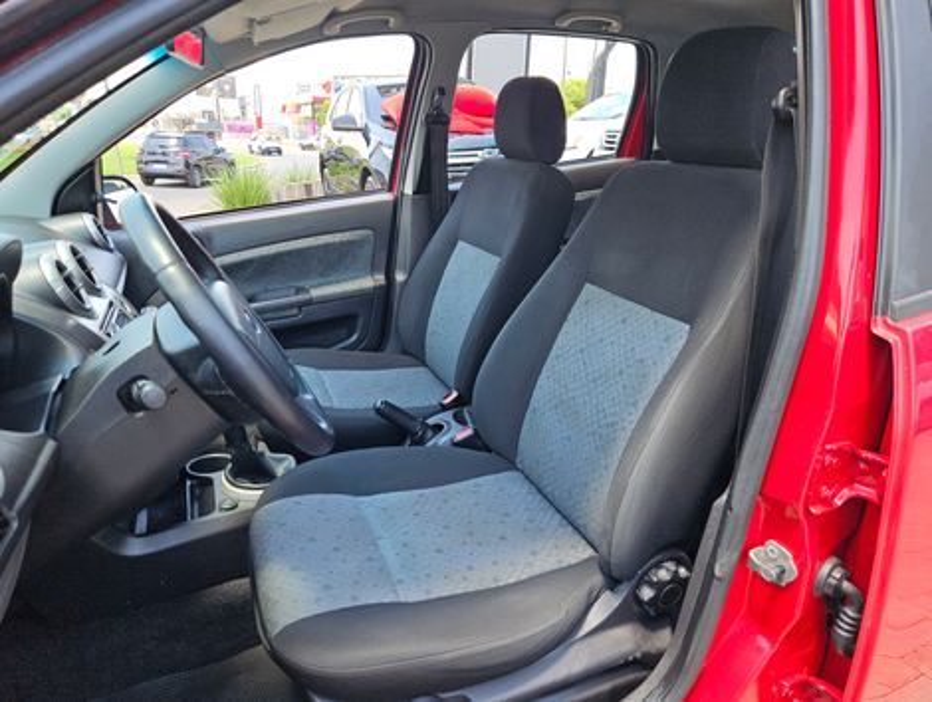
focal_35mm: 23
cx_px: 466
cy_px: 351
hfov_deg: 73.8
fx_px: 620
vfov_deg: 59.0
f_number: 1.8
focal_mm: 5.4
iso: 50
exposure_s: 1/180
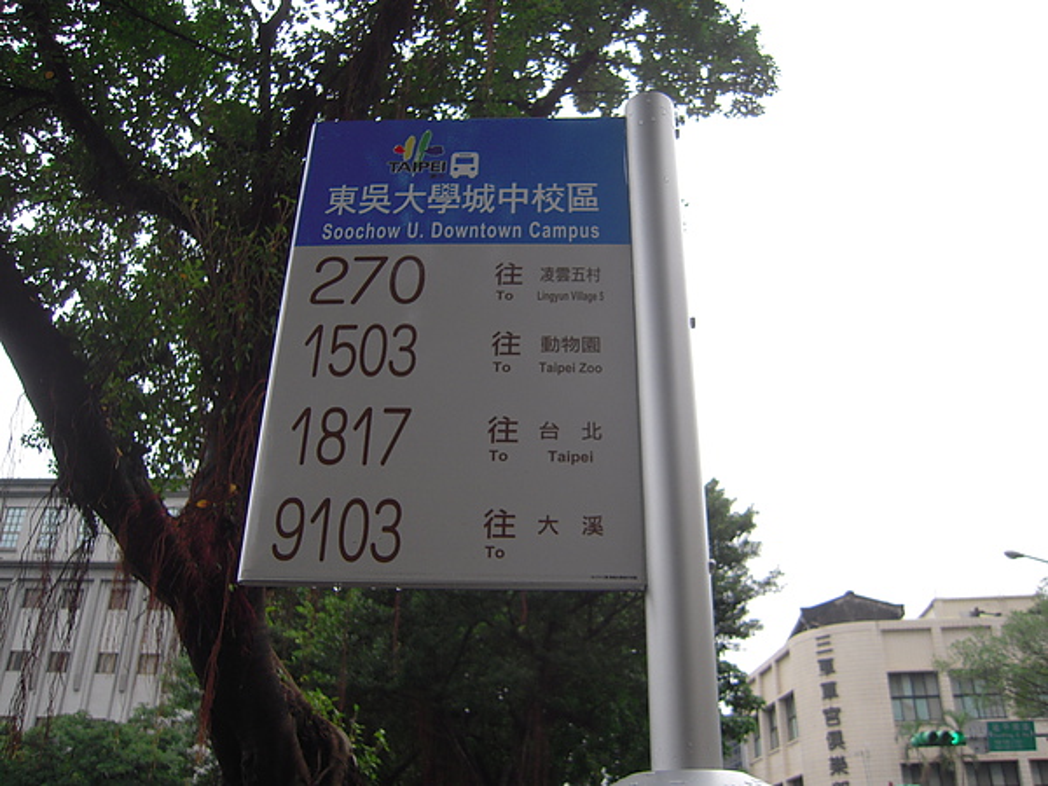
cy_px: 393
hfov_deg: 58.4
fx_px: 939
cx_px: 524
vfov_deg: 45.4
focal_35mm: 31
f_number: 2.8
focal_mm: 5.6
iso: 100
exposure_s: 1/200
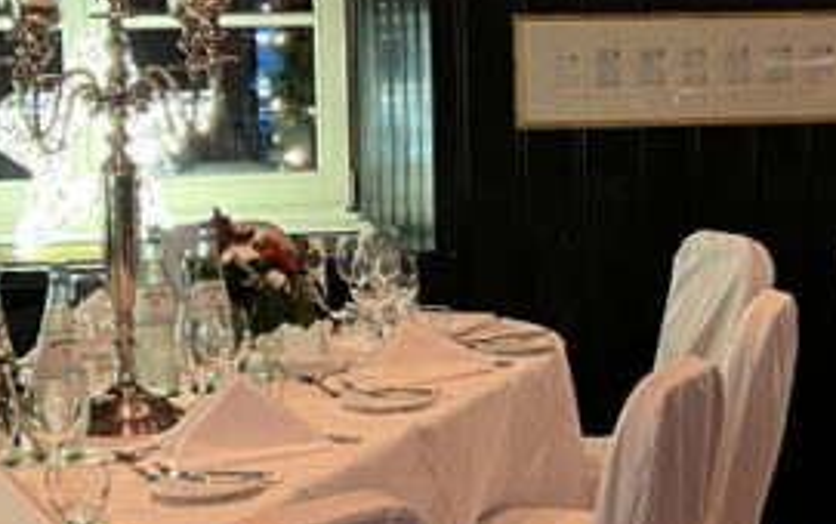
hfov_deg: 19.4
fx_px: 2372
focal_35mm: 104
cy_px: 126
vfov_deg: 12.6
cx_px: 851
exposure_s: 1/33
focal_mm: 5.7
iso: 400
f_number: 1.5
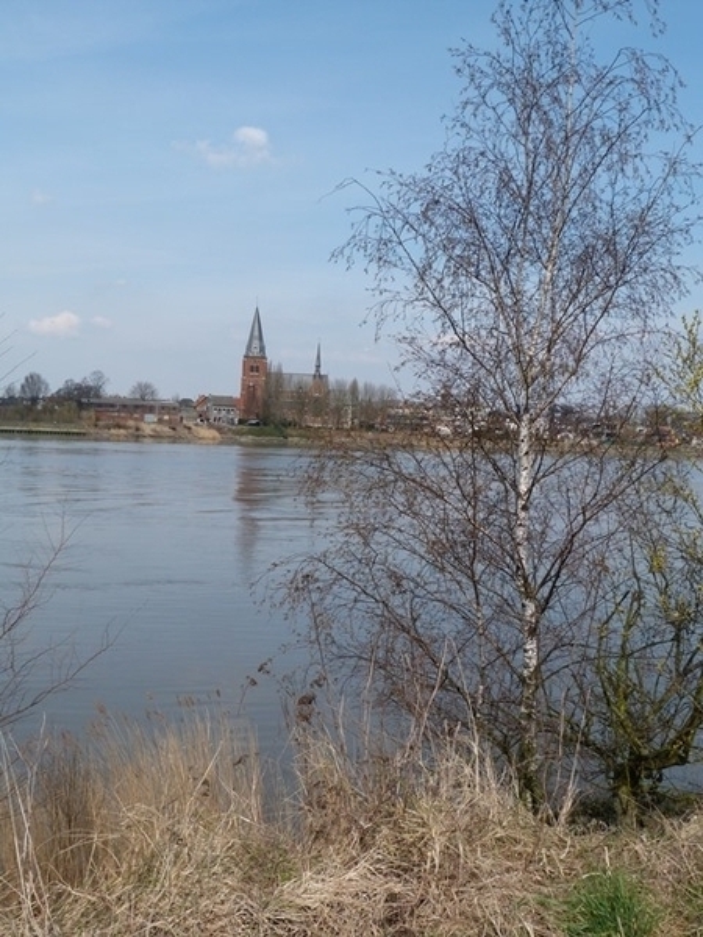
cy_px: 468
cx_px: 352
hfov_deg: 38.7
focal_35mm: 37
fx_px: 1002
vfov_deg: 50.1
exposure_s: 1/400
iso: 80
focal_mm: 6.7
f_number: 5.6
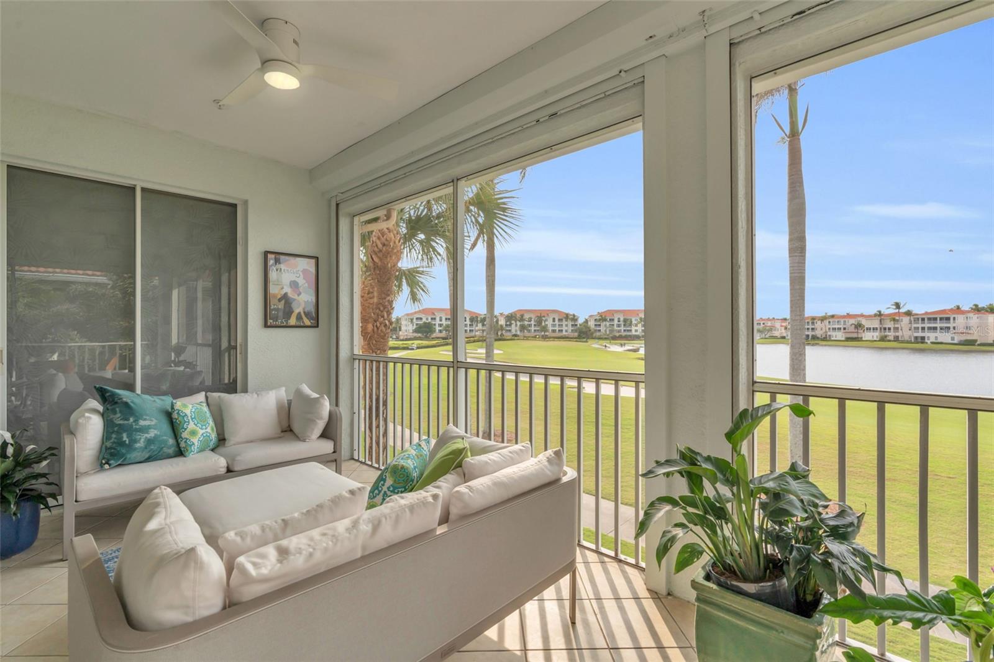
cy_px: 331
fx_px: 442
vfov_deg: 73.7
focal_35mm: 16
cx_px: 497
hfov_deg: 96.7
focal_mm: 16
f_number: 9
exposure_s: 1/160
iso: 200
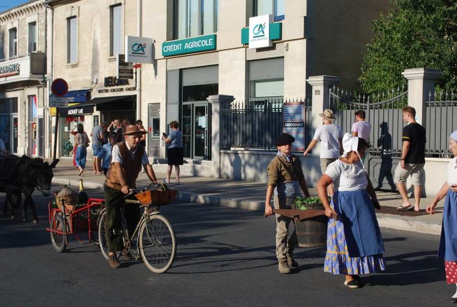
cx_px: 228
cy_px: 154
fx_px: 725
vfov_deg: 23.9
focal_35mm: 57
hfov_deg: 35.0
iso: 100
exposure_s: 1/250
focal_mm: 38
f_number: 8
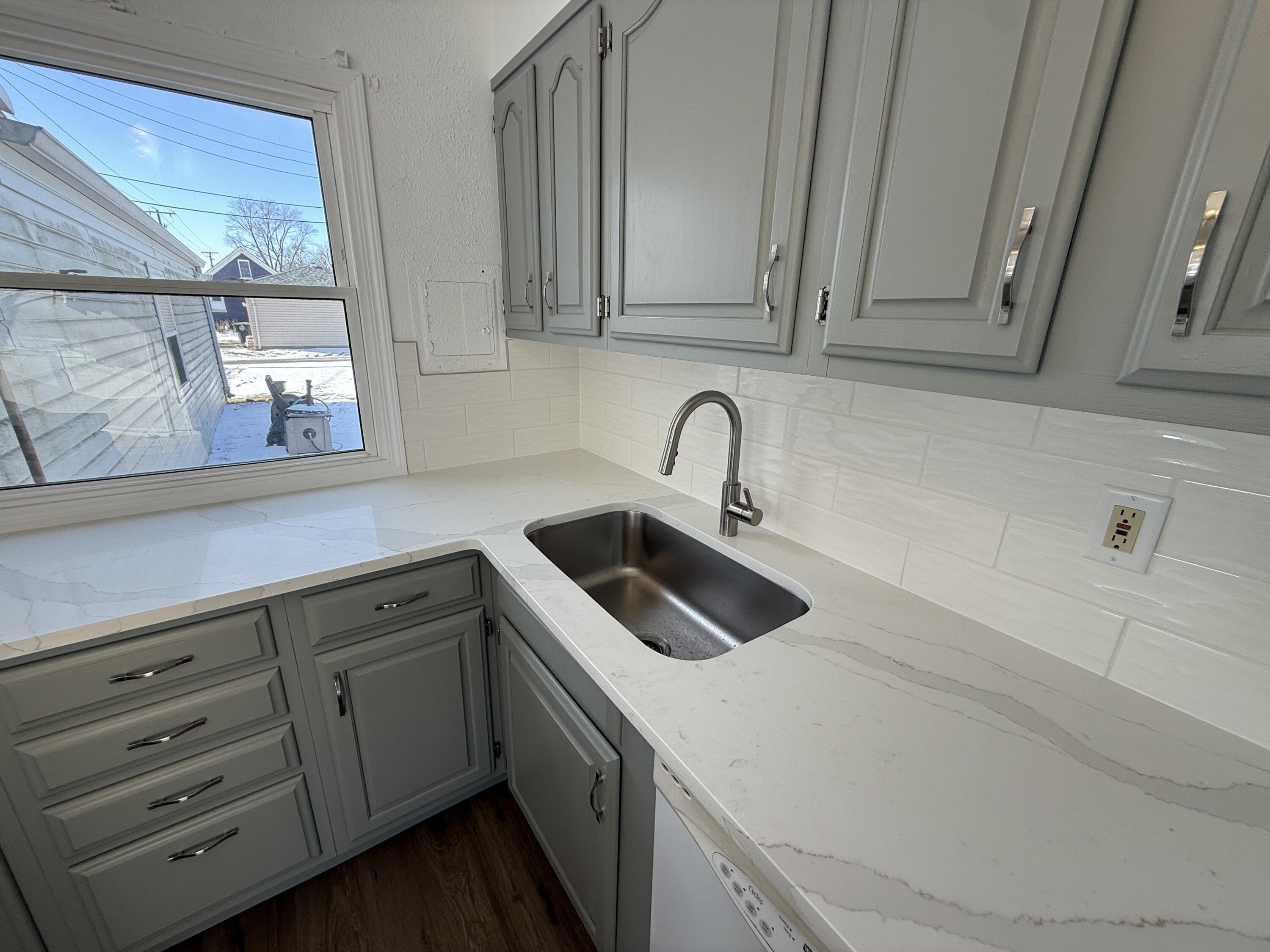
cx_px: 635
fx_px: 514
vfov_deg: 85.7
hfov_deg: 102.1
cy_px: 476
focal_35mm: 14
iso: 50
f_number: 2.2
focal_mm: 2.22
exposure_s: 1/120
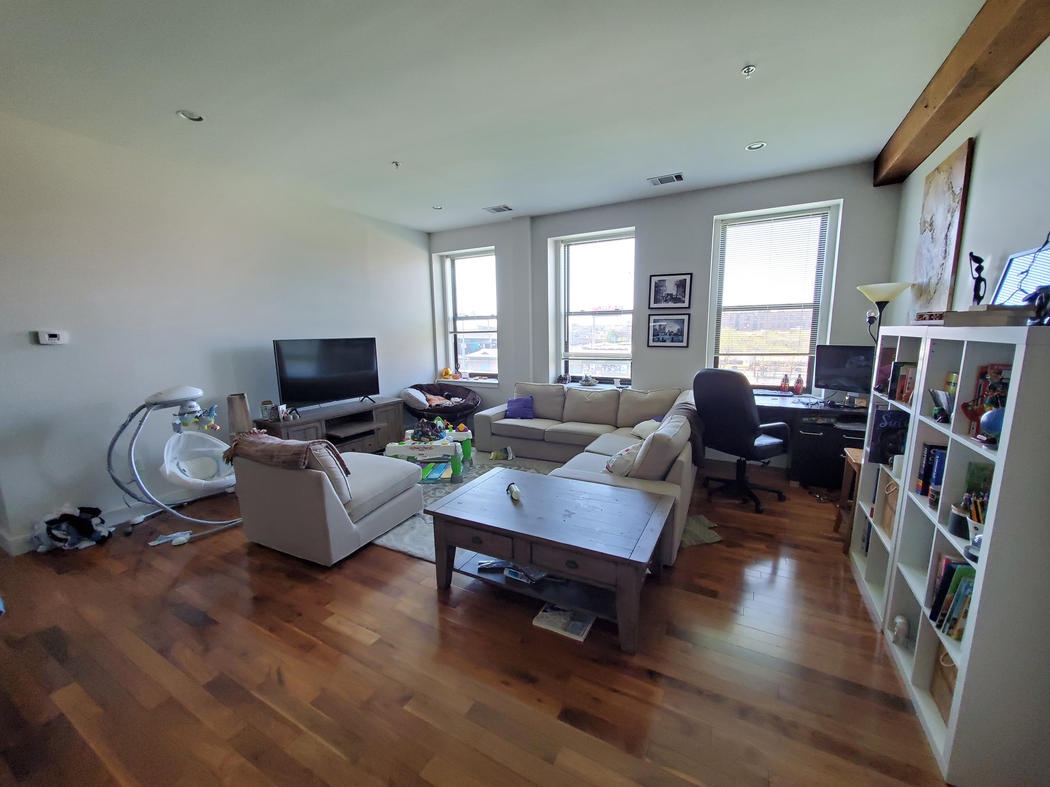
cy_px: 394
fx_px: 394
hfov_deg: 106.2
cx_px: 525
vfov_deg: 89.9
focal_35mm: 13
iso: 320
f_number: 2.2
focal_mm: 1.8
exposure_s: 1/52
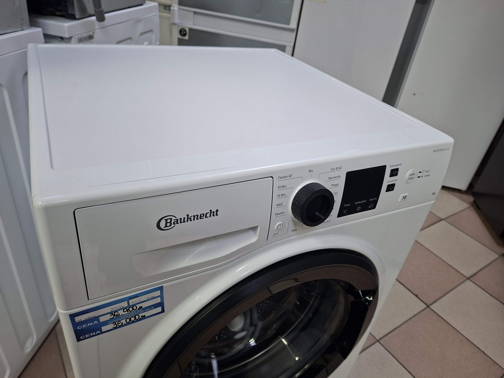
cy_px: 189
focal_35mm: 23
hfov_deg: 73.9
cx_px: 252
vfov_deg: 58.9
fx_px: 335
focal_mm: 5.54
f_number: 1.8
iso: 160
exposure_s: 1/50
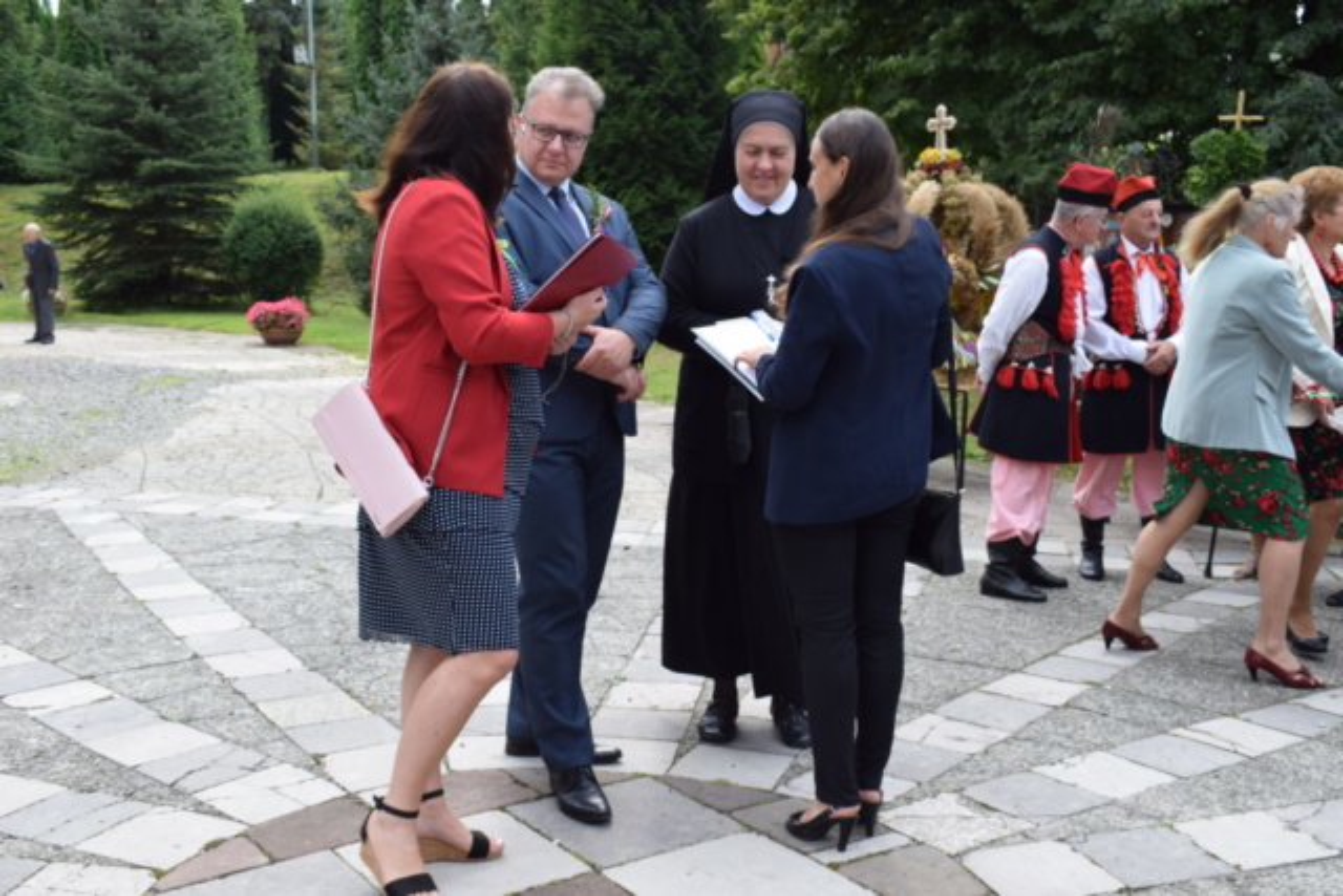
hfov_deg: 51.3
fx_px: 1399
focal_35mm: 38
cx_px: 672
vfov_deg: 35.5
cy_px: 448
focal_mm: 25
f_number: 8
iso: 400
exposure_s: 1/250
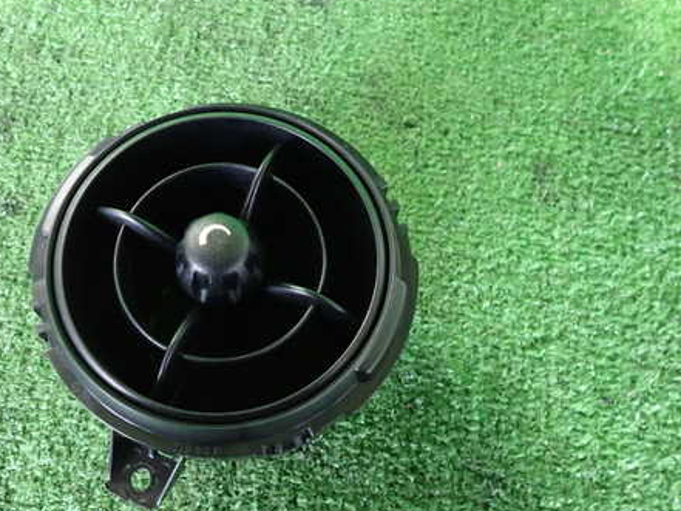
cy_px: 299
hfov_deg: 53.5
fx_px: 669
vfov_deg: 41.7
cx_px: 267
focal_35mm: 34
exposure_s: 1/30
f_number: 2
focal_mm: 4.5
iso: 640
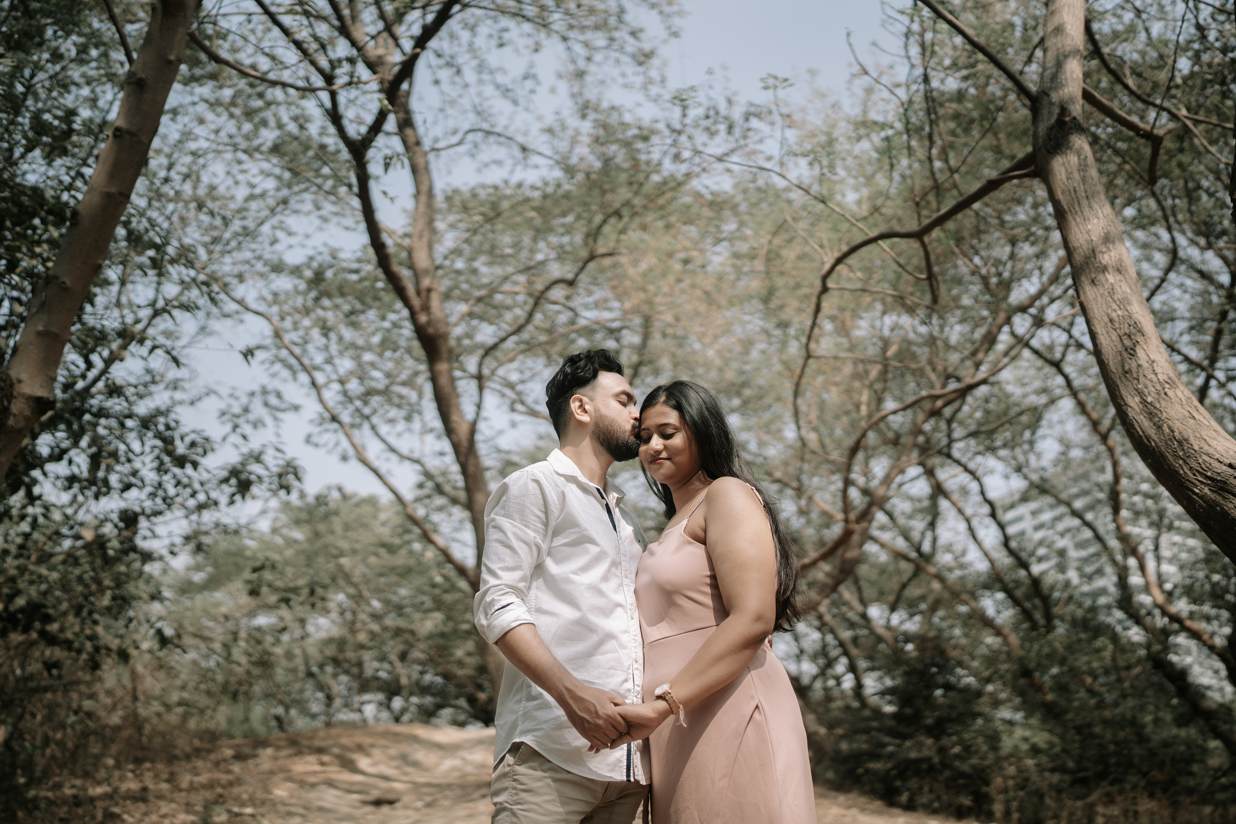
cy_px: 412
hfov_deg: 54.4
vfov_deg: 37.9
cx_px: 618
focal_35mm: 35
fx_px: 1202
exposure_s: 1/8000
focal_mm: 35
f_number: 1.4
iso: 200
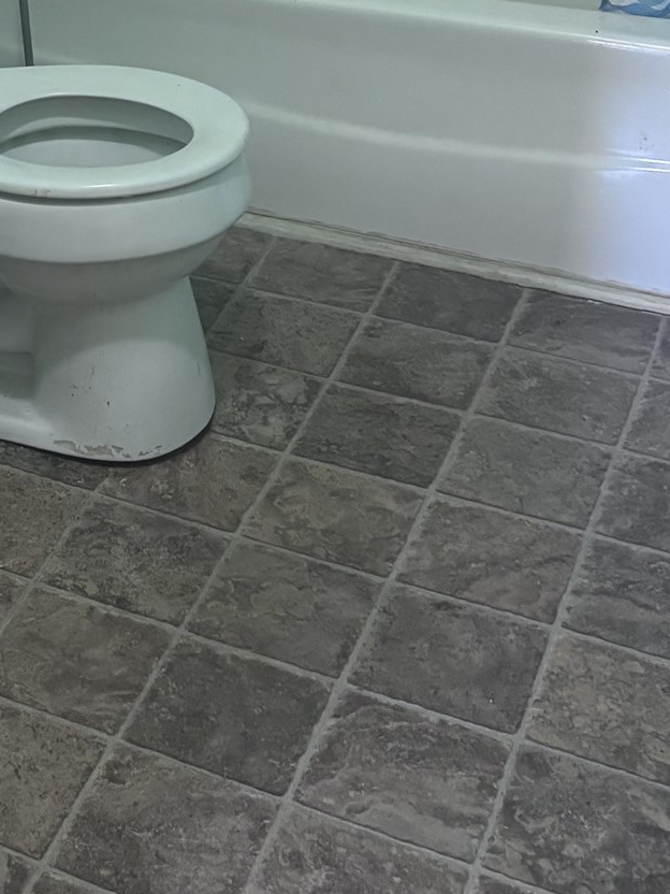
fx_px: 1858
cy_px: 51
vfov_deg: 26.0
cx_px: -170
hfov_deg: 19.1
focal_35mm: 72
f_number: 1.6
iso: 320
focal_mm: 5.96
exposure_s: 1/60
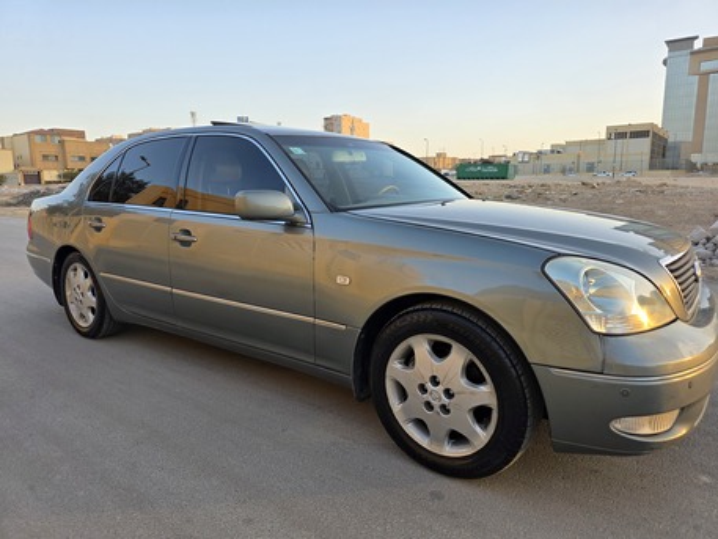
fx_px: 477
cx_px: 359
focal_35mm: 23
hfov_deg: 73.9
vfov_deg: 58.9
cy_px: 270
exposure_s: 1/359
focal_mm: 6.3
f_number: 1.7
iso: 50
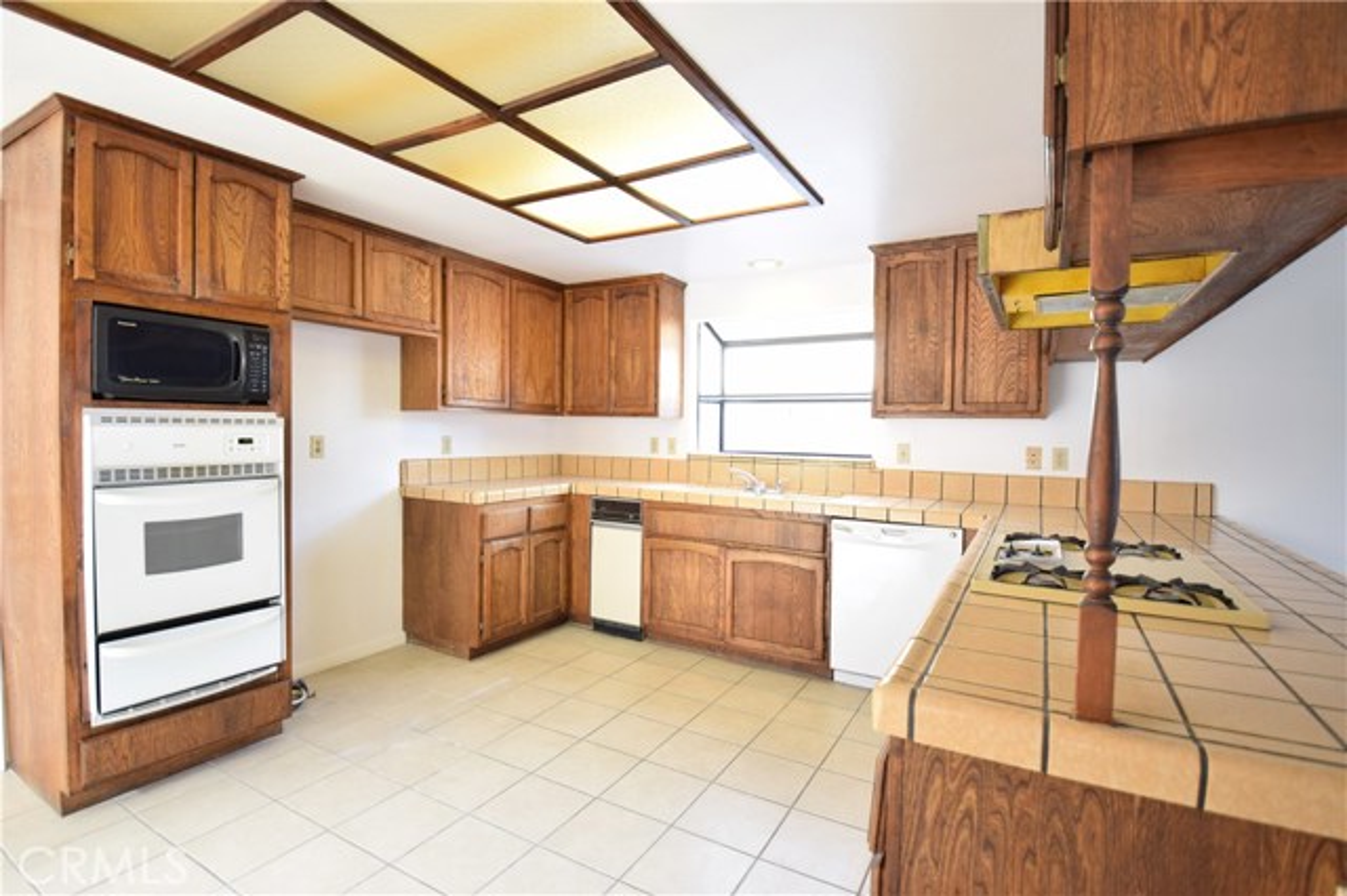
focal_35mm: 16
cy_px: 448
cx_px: 674
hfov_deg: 95.0
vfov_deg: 72.0
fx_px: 617
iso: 320
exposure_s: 1/15
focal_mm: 11
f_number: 3.5
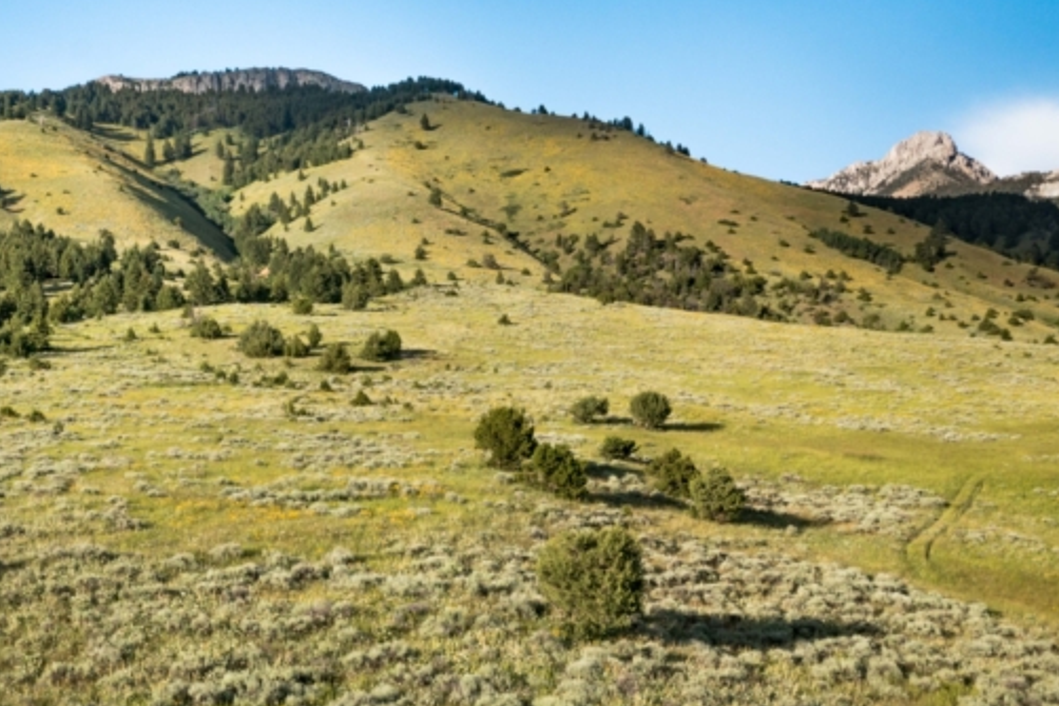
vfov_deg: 31.2
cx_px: 416
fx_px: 1265
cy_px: 394
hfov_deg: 45.1
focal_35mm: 43
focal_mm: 10.26
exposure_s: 1/50
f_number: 10
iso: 100
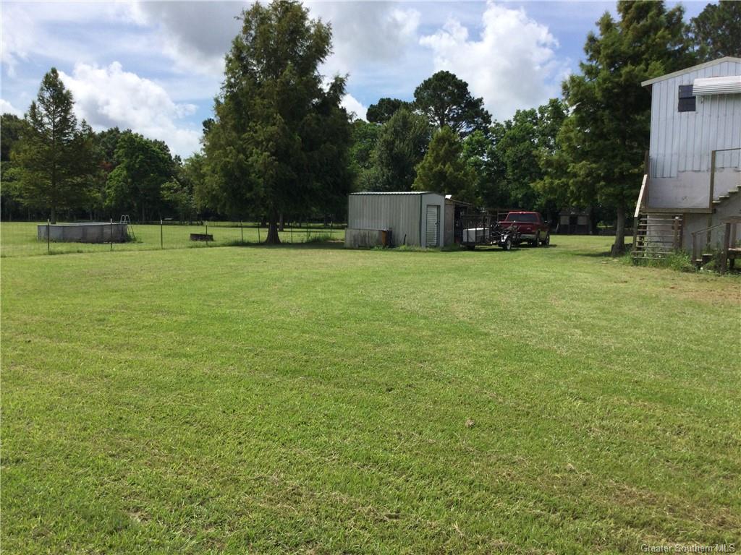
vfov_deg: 45.4
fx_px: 664
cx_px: 370
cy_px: 278
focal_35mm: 31
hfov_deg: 58.4
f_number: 2.4
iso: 25
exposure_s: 1/1894
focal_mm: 3.3
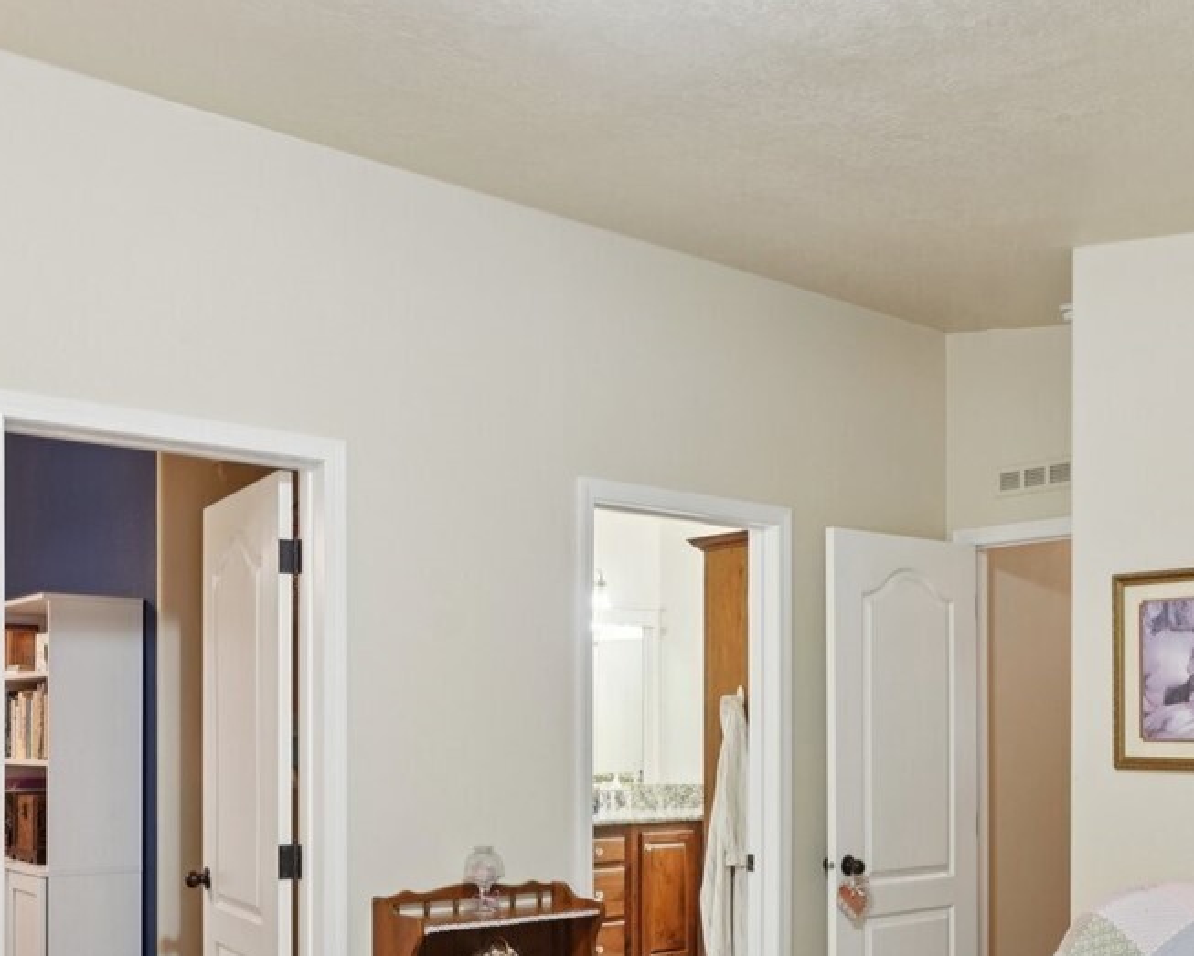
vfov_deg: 37.1
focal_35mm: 39
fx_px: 1379
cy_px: 739
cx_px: 652
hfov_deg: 46.8
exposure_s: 1/8
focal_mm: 16
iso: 400
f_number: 8
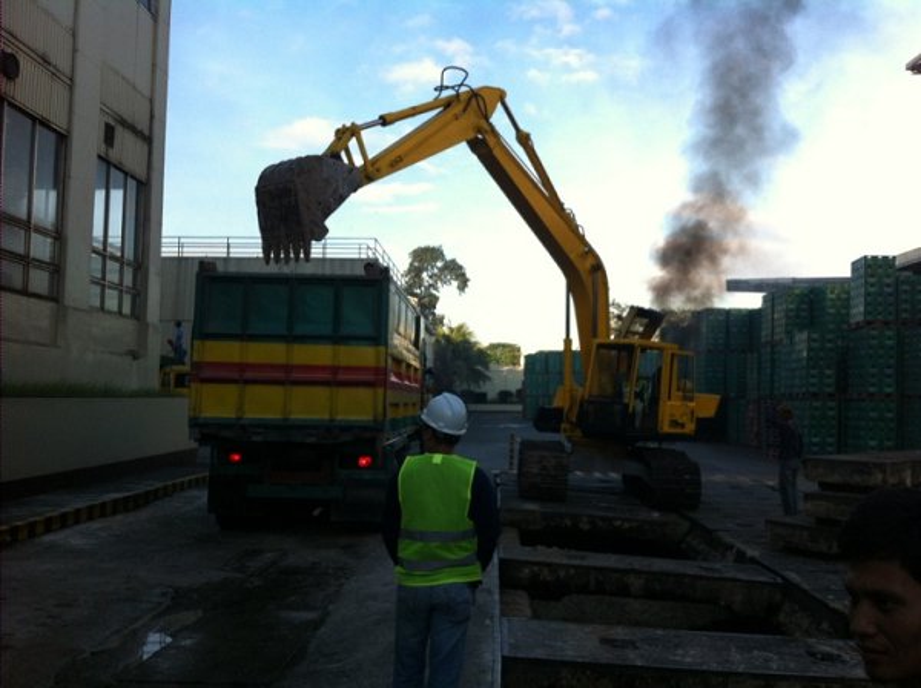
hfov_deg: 52.7
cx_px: 460
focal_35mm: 35
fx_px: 930
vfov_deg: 40.6
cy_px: 344
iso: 80
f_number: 2.8
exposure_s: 1/321
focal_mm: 3.85
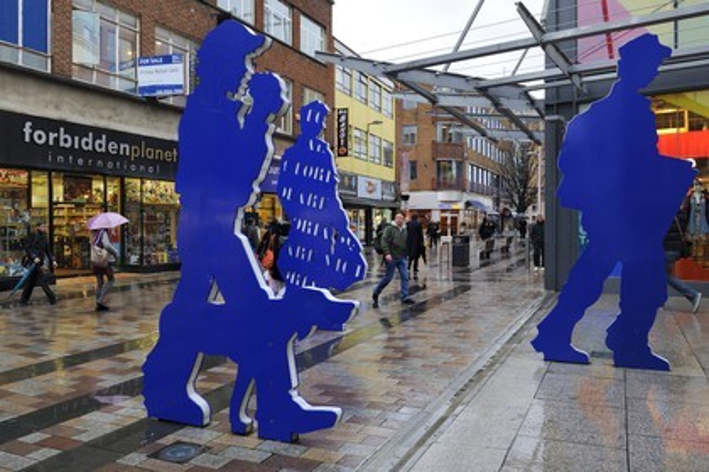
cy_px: 236
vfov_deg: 47.9
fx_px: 532
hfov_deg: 67.4
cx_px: 354
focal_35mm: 27
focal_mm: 27
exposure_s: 1/125
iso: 1600
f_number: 4.5
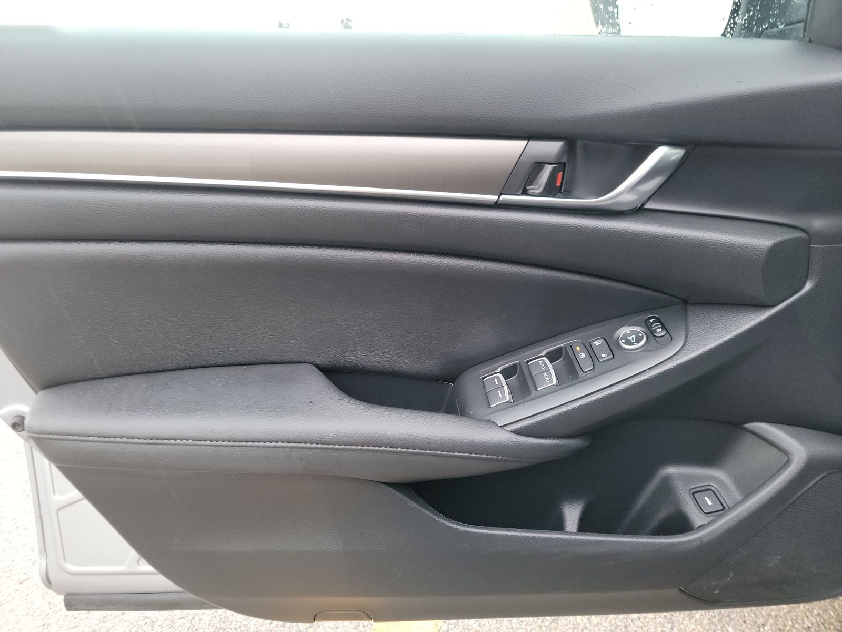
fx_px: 584
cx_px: 421
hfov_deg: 71.6
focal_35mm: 24
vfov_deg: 56.8
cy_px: 316
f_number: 1.8
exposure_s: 1/39
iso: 881
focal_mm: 6.7
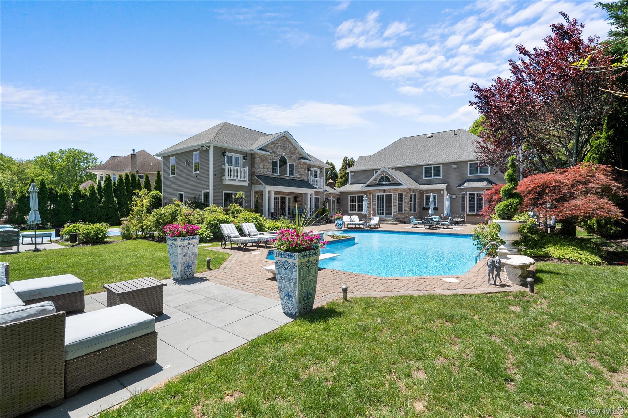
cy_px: 209
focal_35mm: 17
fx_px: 297
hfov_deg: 93.3
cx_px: 314
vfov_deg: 70.4
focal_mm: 17
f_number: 9
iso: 200
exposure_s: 1/60
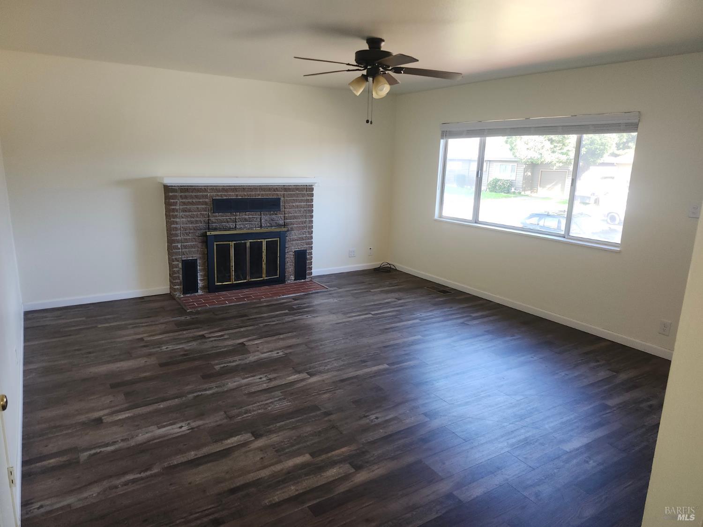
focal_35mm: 23
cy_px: 264
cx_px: 352
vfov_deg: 58.9
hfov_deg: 73.9
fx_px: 467
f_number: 1.8
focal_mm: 5.54
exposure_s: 1/60
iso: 100
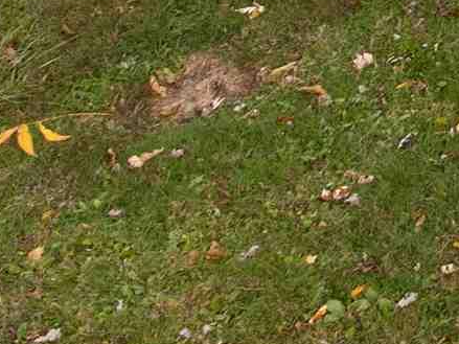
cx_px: 1431
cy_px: -772
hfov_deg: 9.1
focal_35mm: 168
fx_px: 2227
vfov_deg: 7.5
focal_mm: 12.29
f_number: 2.8
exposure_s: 1/640
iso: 120
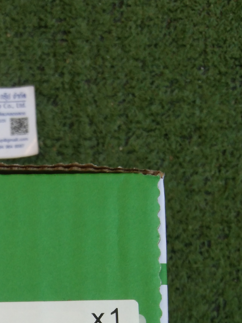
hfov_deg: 19.1
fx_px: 681
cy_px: 335
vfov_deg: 25.2
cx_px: -45
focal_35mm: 73
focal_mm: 3.65
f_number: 2.2
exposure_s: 1/100
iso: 128
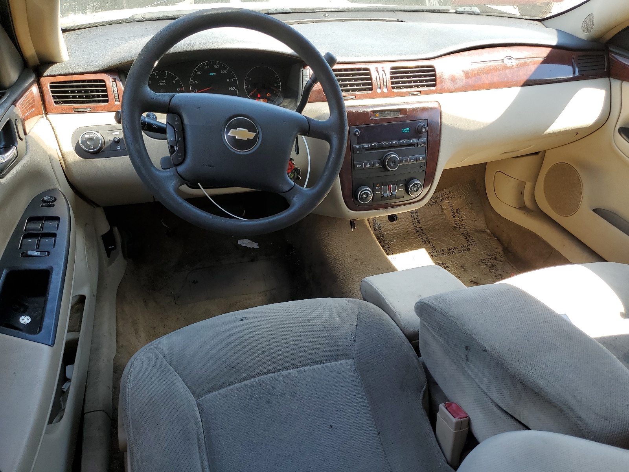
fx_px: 472
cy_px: 236
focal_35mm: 26
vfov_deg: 53.1
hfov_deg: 67.3
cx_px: 314
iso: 50
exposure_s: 1/250
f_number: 1.5
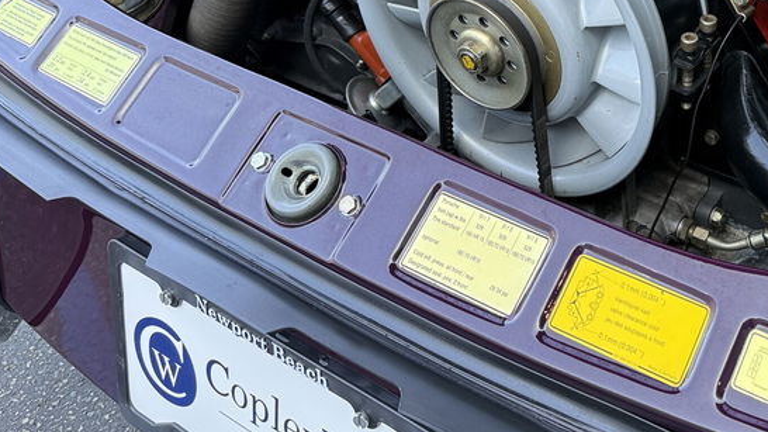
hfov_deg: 39.5
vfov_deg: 23.2
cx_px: 667
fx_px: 998
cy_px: -17
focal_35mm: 49
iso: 160
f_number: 1.78
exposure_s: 1/236
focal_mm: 6.76
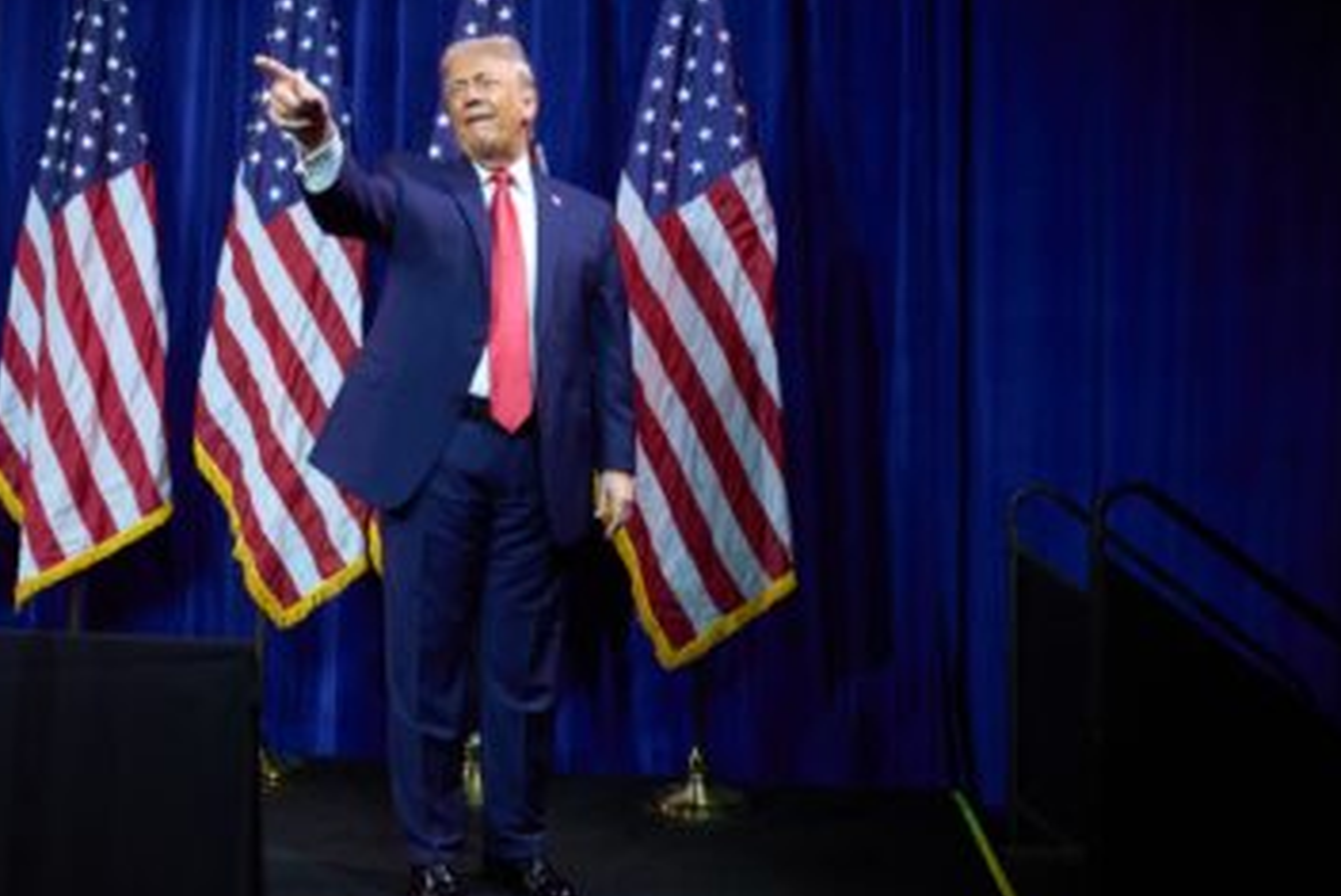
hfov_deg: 51.8
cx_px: 598
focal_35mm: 37
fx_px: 1379
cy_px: 454
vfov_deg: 36.0
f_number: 2.8
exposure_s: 1/250
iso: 1000
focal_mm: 31
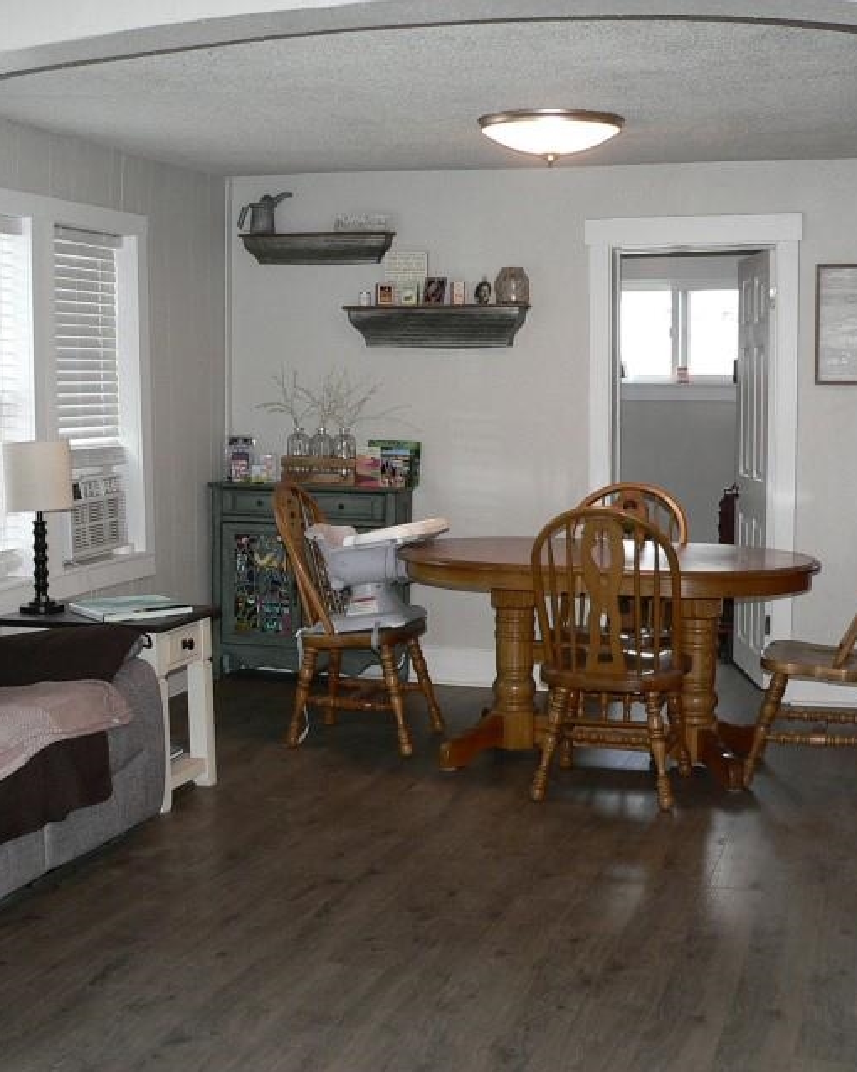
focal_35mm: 47
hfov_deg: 32.1
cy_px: 536
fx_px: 1491
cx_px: 389
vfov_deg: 39.6
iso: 200
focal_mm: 6
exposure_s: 1/60
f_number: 2.8
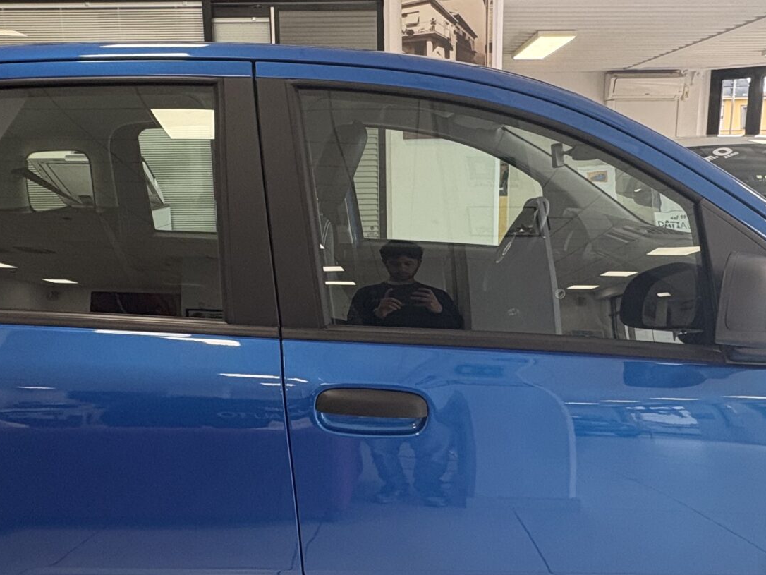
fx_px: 730
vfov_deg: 42.9
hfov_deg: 55.3
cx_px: 397
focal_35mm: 33
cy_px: 316
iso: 320
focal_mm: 2.22
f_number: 2.2
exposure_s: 1/60
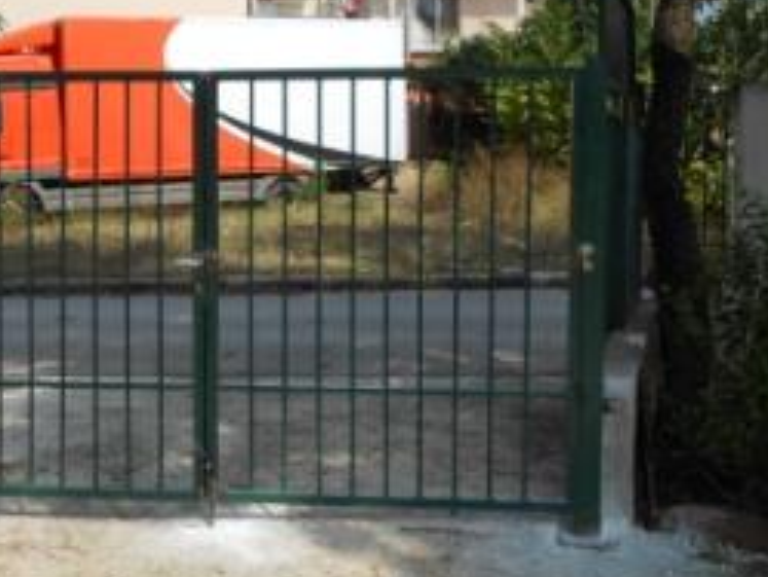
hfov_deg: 35.0
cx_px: 228
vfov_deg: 27.0
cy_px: 225
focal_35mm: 54
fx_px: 1199
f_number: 3.8
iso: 80
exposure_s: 1/1000
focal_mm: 5.3
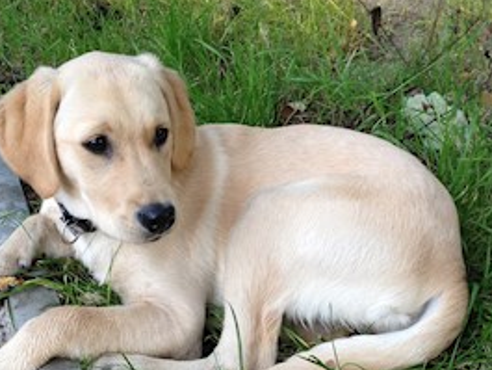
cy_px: 280
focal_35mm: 66
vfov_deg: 22.1
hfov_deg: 29.4
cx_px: 219
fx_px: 938
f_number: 2.4
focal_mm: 4.28
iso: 100
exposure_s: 1/120
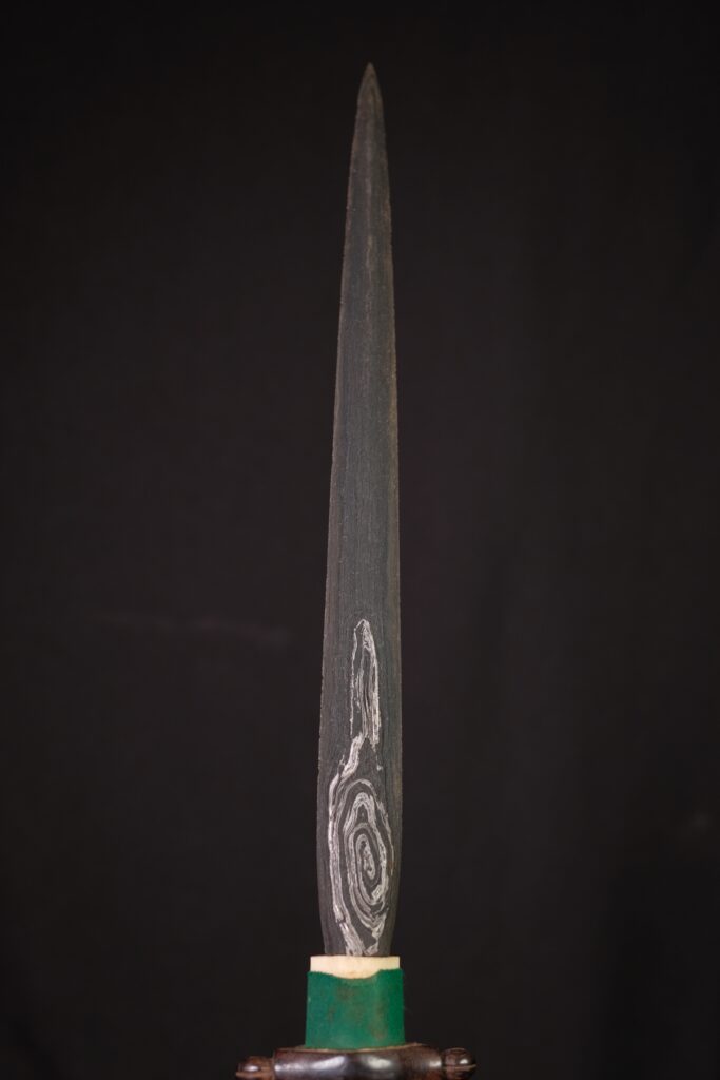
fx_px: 1349
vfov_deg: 43.6
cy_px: 540
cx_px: 360
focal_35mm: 45
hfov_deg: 29.9
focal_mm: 30
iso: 250
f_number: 2.5
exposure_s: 1/250
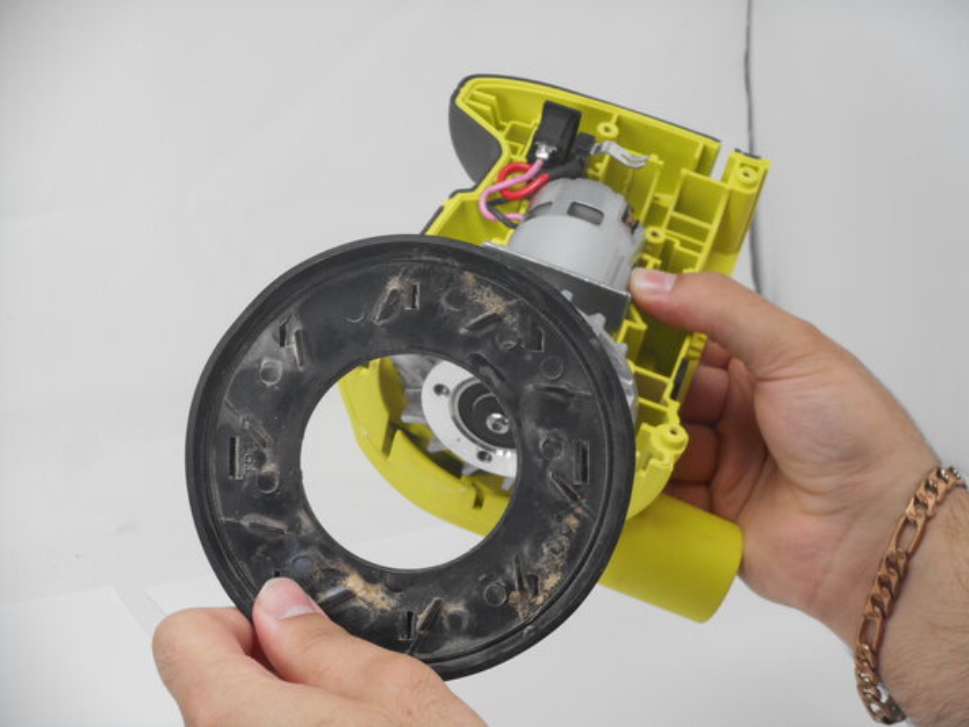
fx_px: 2855
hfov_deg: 19.3
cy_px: 364
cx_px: 484
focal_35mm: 102
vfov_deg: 14.5
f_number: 5.8
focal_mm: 18.2
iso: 250
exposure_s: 1/60
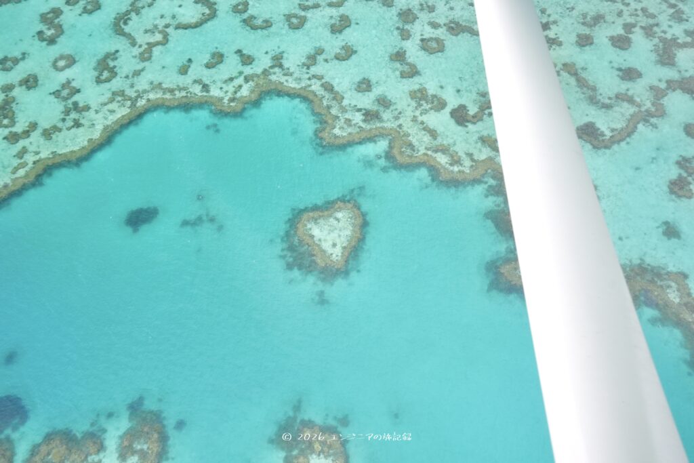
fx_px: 521
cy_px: 232
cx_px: 347
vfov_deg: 47.9
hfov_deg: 67.4
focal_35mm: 27
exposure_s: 1/100
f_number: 9
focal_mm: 18
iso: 400
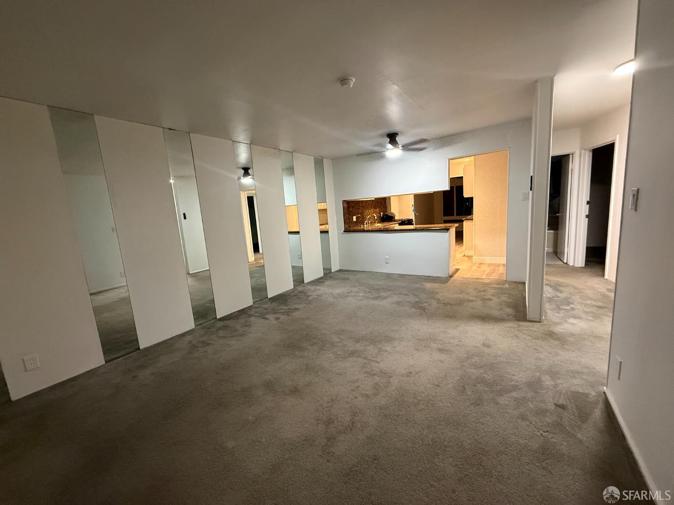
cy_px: 252
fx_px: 273
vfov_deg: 85.7
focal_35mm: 14
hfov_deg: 102.1
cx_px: 337
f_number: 2.2
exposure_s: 1/60
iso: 640
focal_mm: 2.22
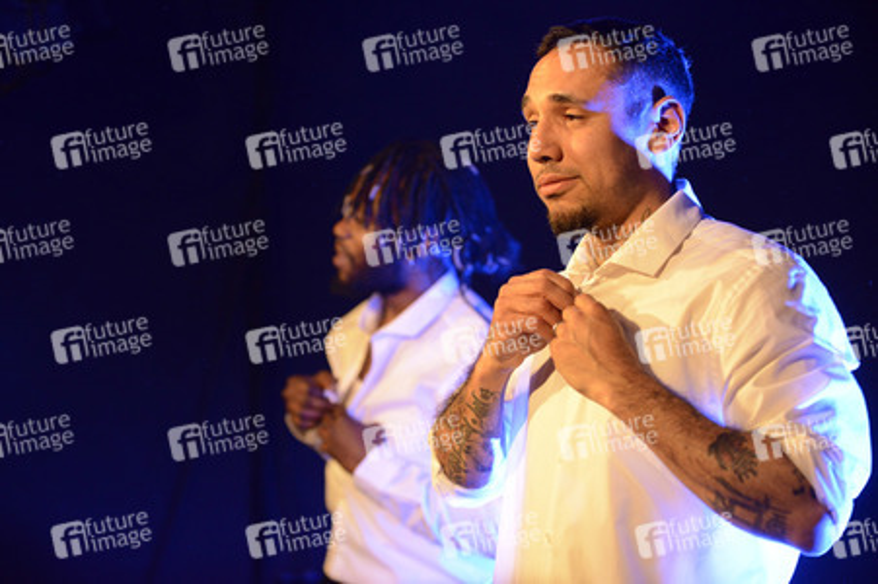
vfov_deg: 17.5
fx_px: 1901
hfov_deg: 26.0
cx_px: 439
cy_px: 292
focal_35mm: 78
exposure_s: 1/250
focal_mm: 78
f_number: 2.8
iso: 4000
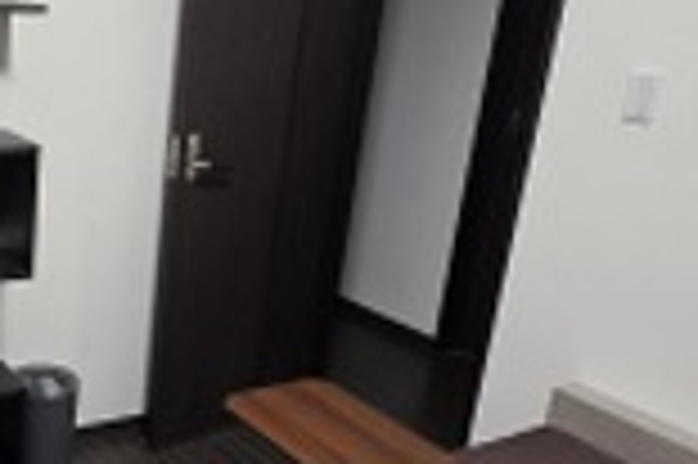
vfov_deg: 31.8
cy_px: 248
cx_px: 0
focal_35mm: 42
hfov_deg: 40.6
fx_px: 813
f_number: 1.9
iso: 250
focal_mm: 2.2
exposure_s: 1/60
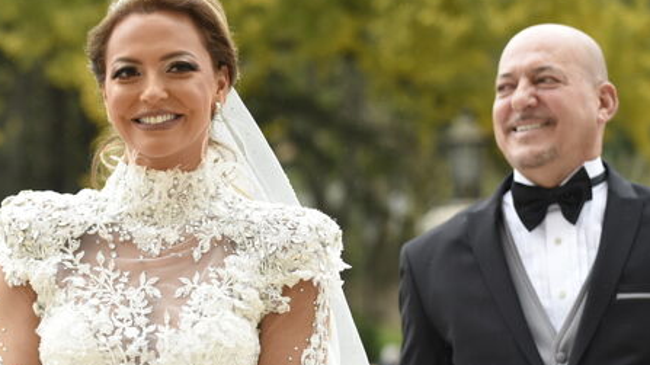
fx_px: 3377
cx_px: 186
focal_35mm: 196
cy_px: 308
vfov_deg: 6.2
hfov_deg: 11.0
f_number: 4.5
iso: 800
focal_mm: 105
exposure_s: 1/640
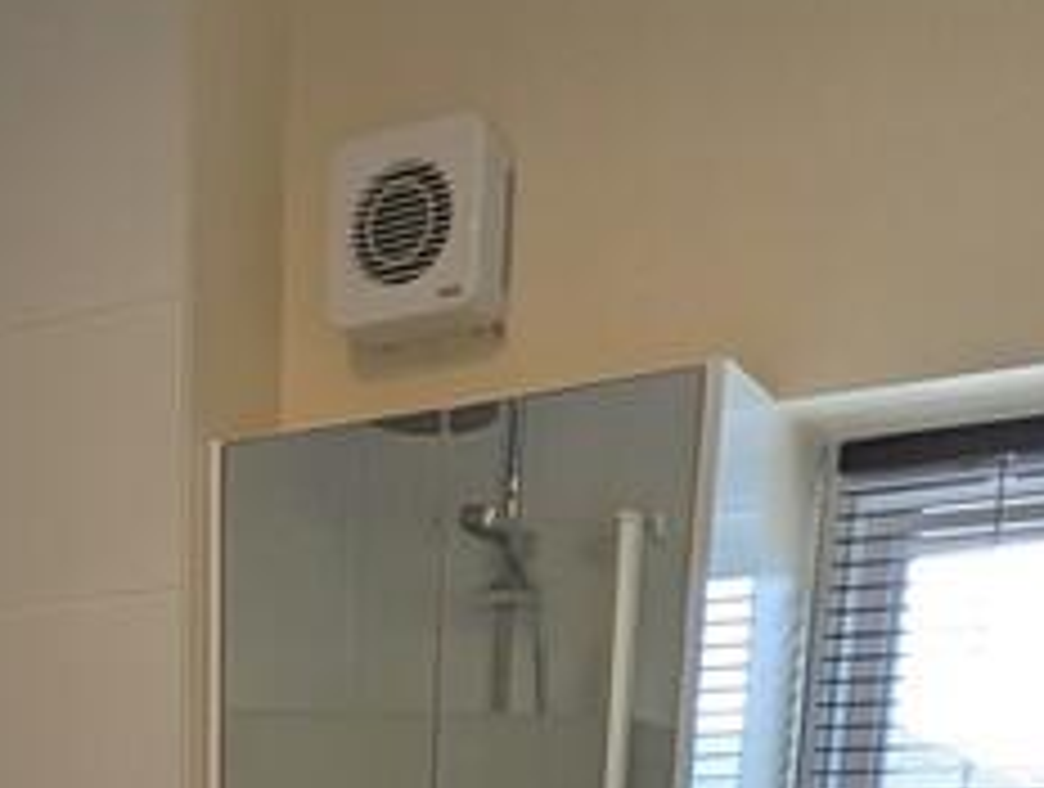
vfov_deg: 20.4
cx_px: 166
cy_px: 1389
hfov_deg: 34.6
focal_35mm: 53
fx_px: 1602
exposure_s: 1/100
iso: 84
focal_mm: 2.02
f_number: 1.7
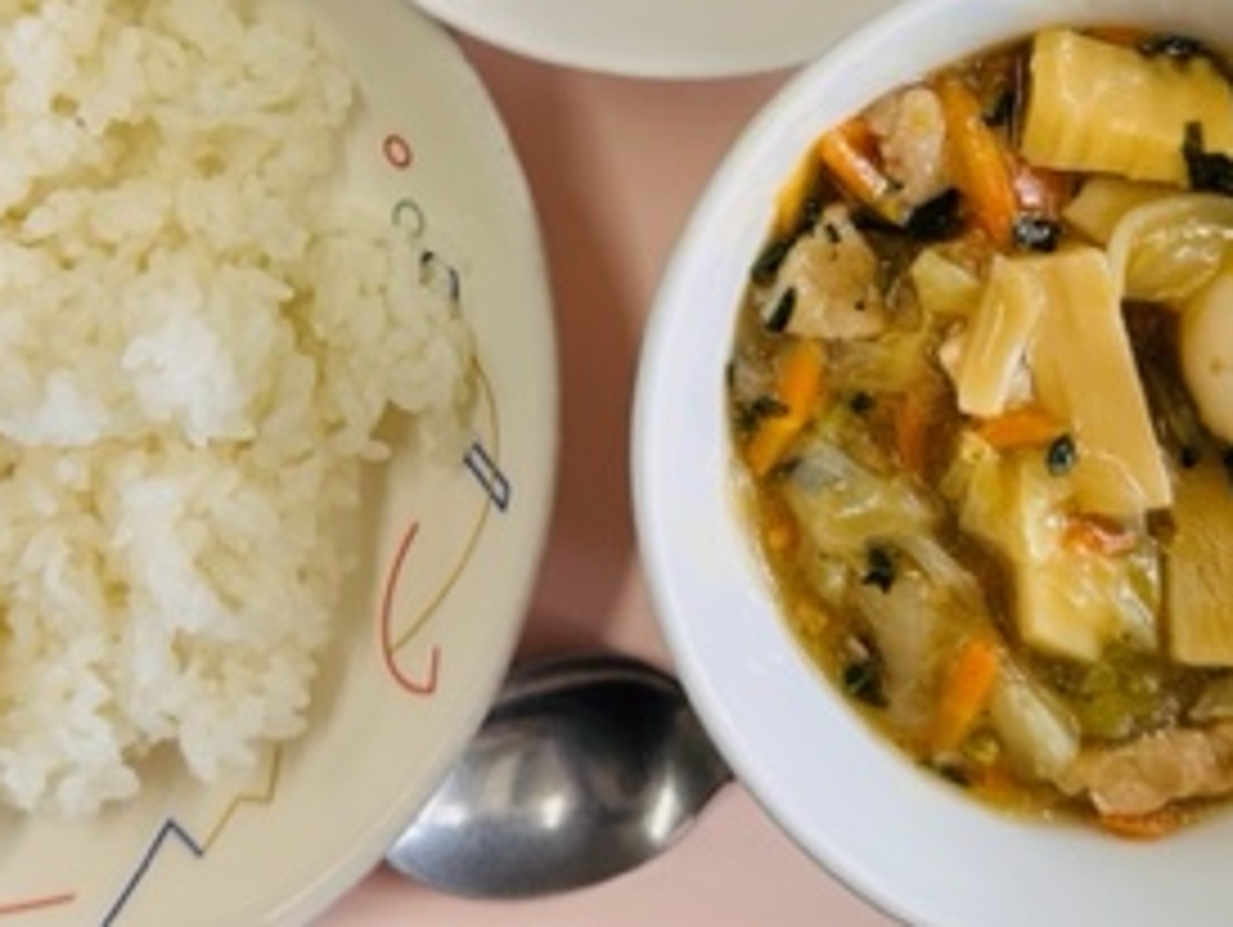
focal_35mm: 56
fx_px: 1996
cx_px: 531
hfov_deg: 34.3
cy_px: -4
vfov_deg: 24.9
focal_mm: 6.86
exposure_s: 1/121
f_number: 1.78
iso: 64
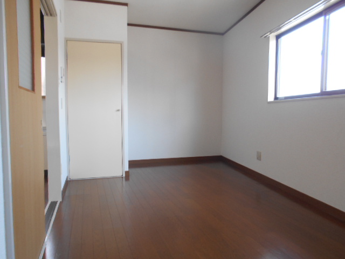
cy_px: 130
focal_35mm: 26
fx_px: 259
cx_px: 172
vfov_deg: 53.1
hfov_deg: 67.3
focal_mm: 4.6
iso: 110
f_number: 3.2
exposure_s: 1/30
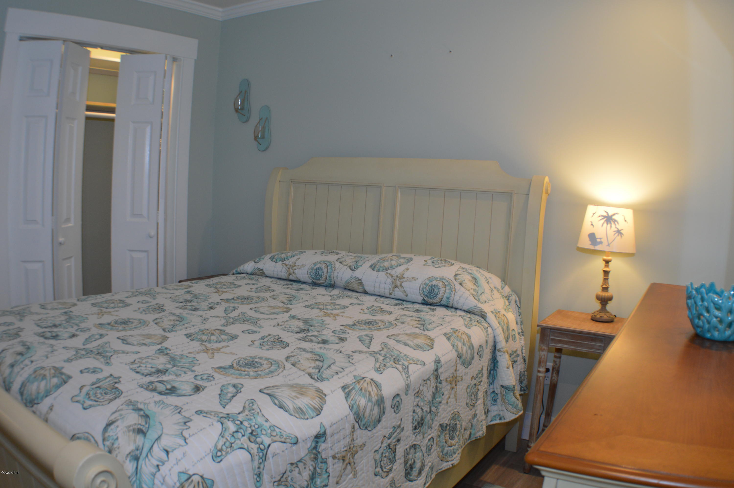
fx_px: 794
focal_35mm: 39
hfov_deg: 49.6
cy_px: 244
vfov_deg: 34.1
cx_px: 367
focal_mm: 26
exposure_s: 1/40
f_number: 4.2
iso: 400
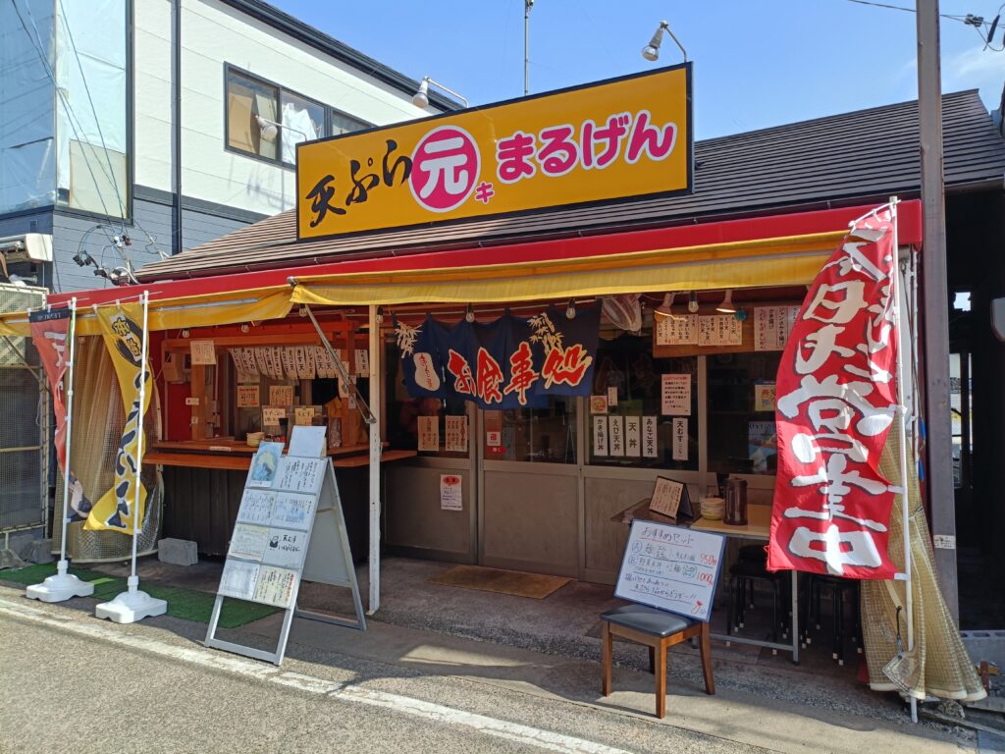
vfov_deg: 54.9
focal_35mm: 25
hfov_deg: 69.4
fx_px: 726
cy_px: 377
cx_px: 502
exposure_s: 1/381
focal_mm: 4.7
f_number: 1.7
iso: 50
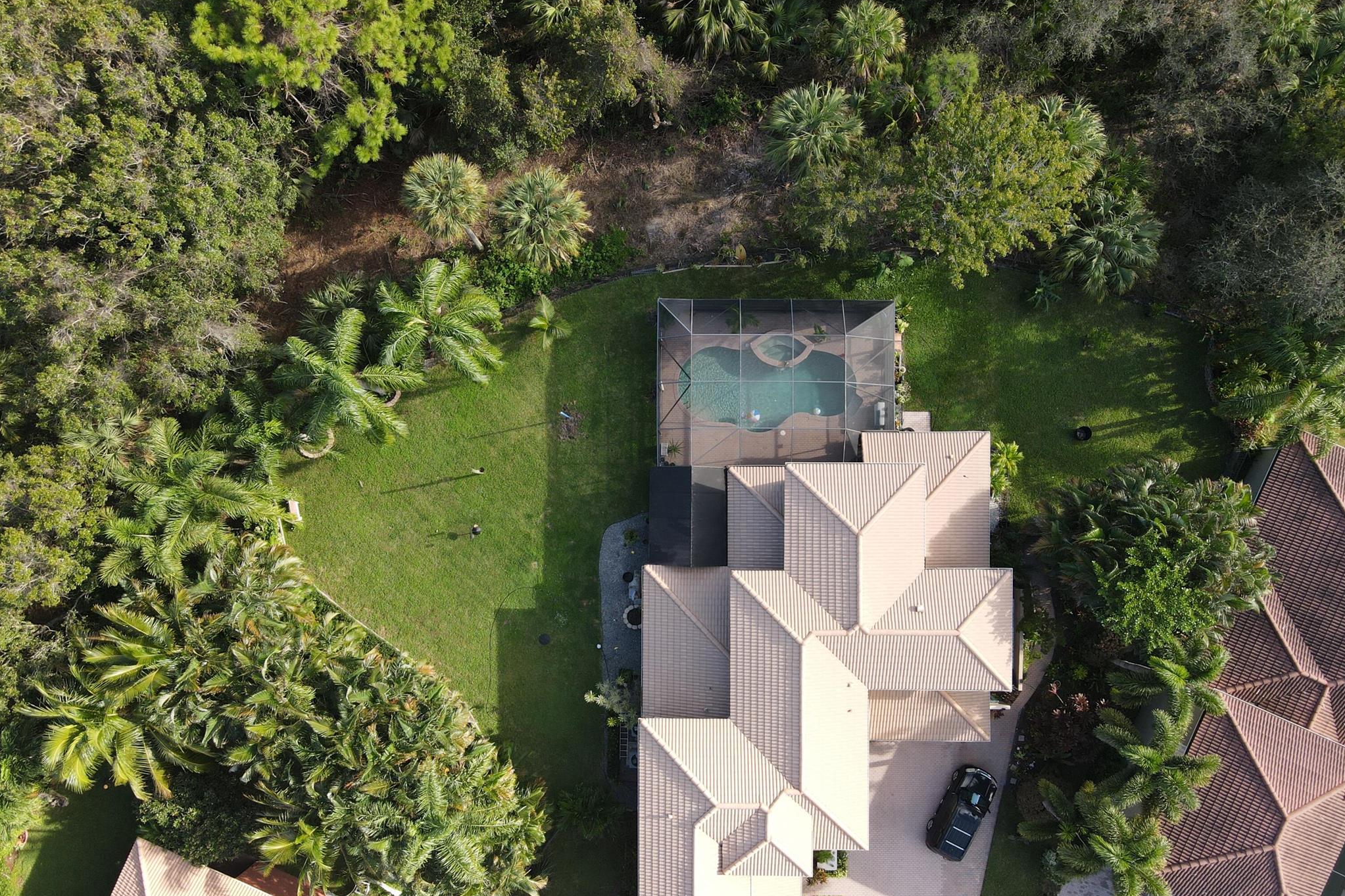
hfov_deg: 71.5
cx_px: 673
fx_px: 934
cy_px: 502
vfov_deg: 51.2
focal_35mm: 25
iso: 100
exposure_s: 1/160
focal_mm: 4.5
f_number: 2.8
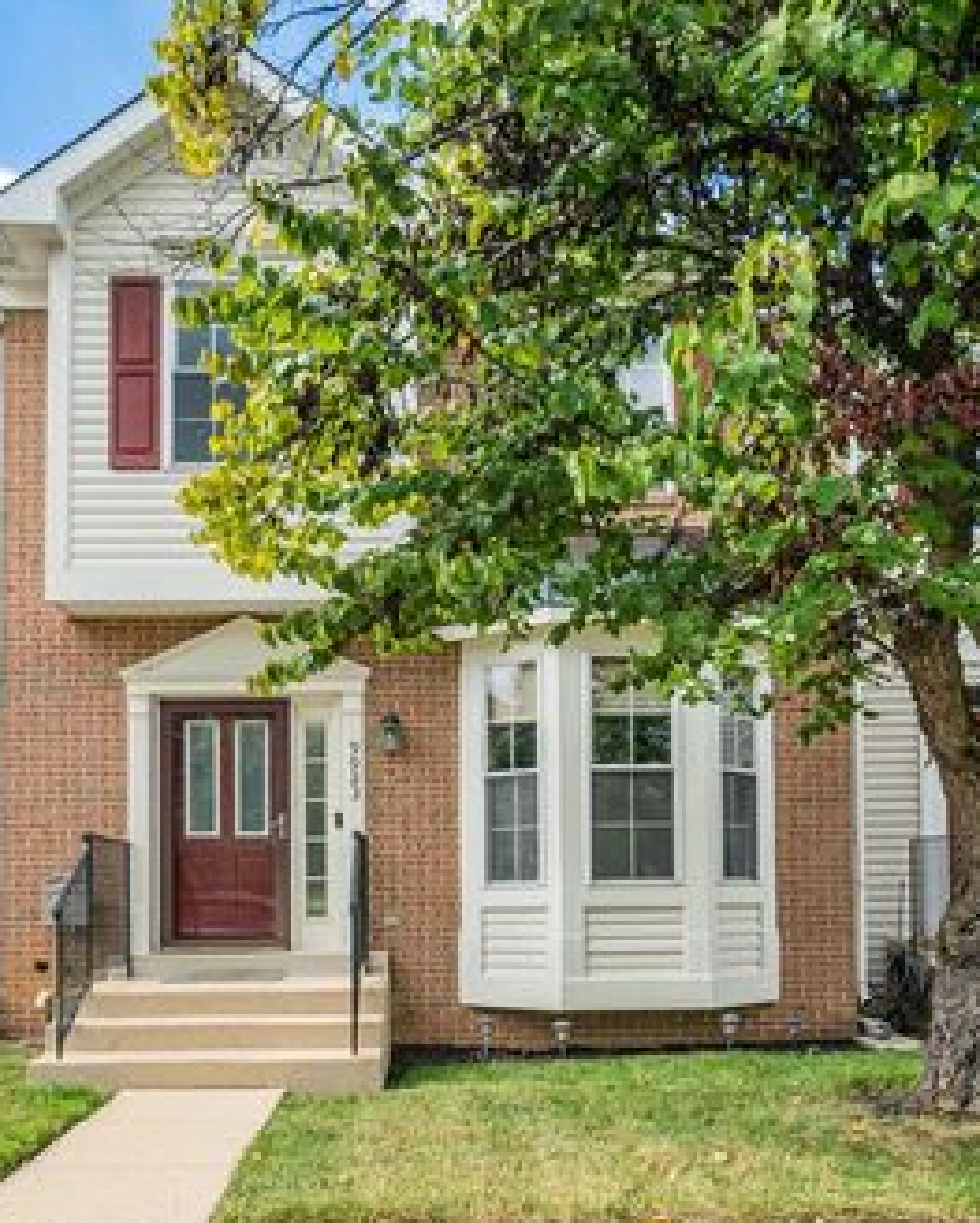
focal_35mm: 30
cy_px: 617
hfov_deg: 48.6
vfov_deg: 58.7
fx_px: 1086
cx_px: 470
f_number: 8
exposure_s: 1/1600
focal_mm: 21
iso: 1250
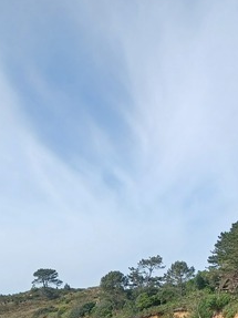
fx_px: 615
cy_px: 393
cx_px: 118
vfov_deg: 25.6
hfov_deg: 21.9
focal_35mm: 67
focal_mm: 4.6
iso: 32
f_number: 1.8
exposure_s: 1/331
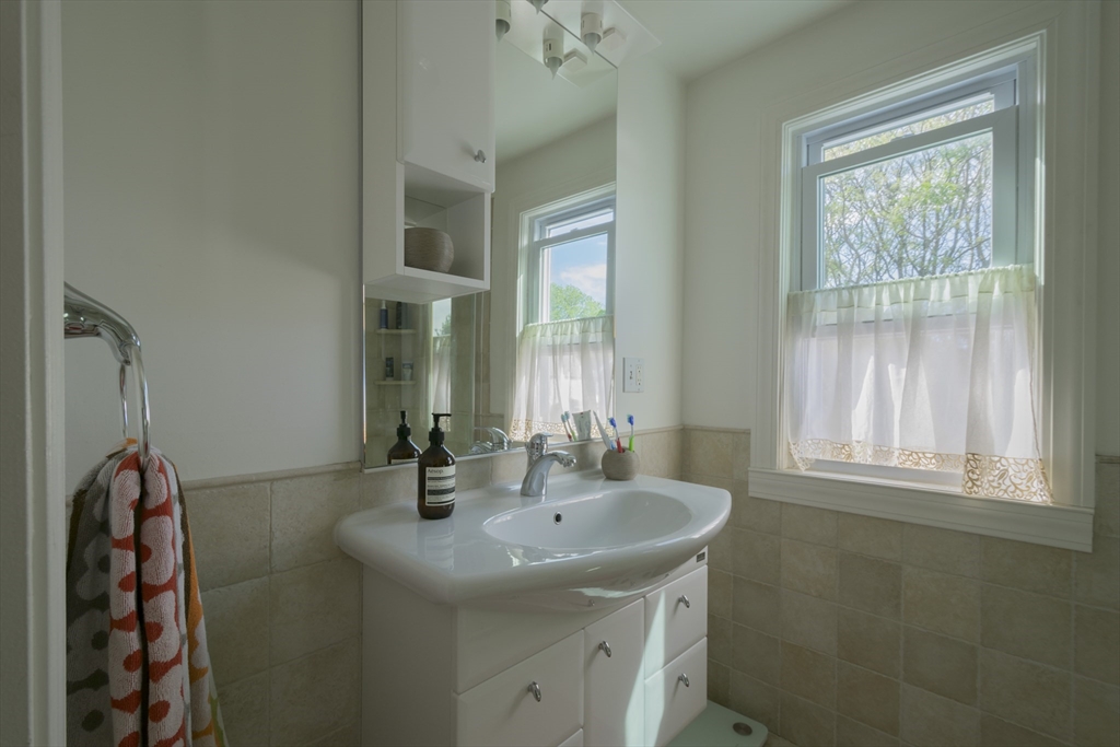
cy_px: 374
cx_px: 560
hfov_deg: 100.4
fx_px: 467
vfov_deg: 77.3
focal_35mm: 15
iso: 100
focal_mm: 10
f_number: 8
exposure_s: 1/20
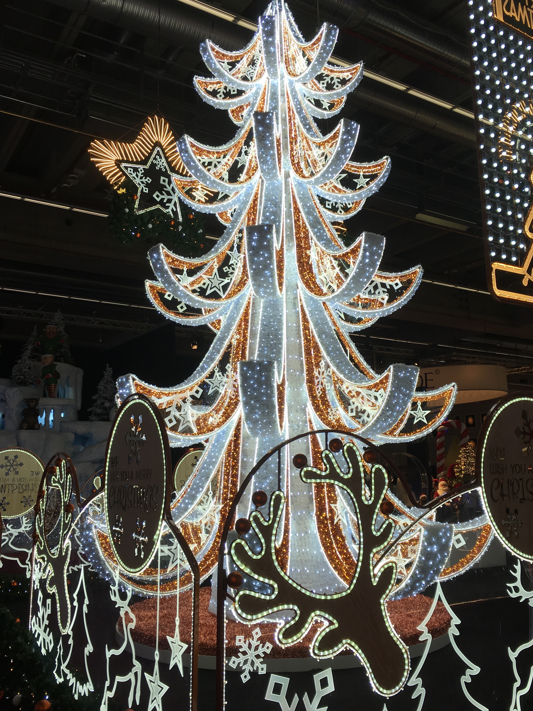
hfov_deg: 44.2
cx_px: 271
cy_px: 341
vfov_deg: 56.8
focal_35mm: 32
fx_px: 657
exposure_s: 1/100
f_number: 2.2
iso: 25
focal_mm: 4.15
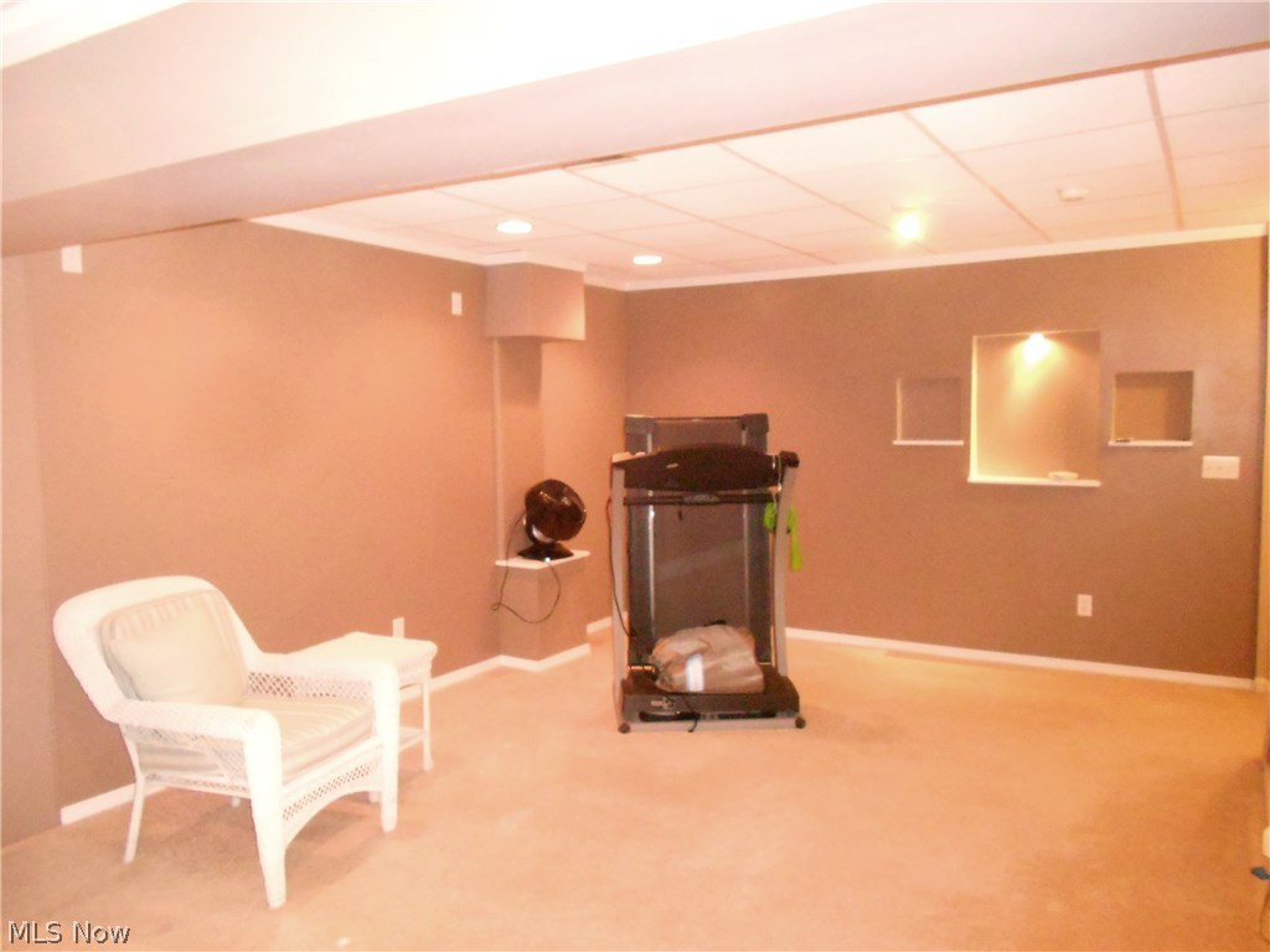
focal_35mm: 26
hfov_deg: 67.3
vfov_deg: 53.1
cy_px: 476
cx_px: 635
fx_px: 954
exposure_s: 1/25
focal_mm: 4.6
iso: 800
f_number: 3.2
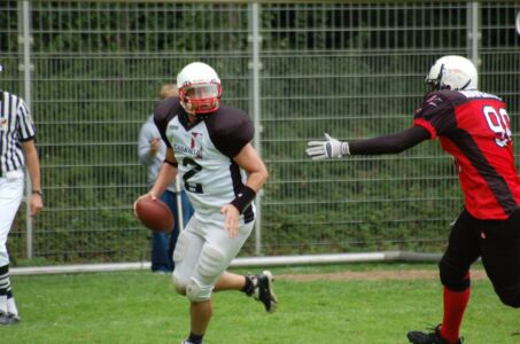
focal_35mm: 360
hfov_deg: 5.7
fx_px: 5189
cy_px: 172
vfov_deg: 3.8
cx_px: 260
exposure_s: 1/500
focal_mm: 240
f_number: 5.3
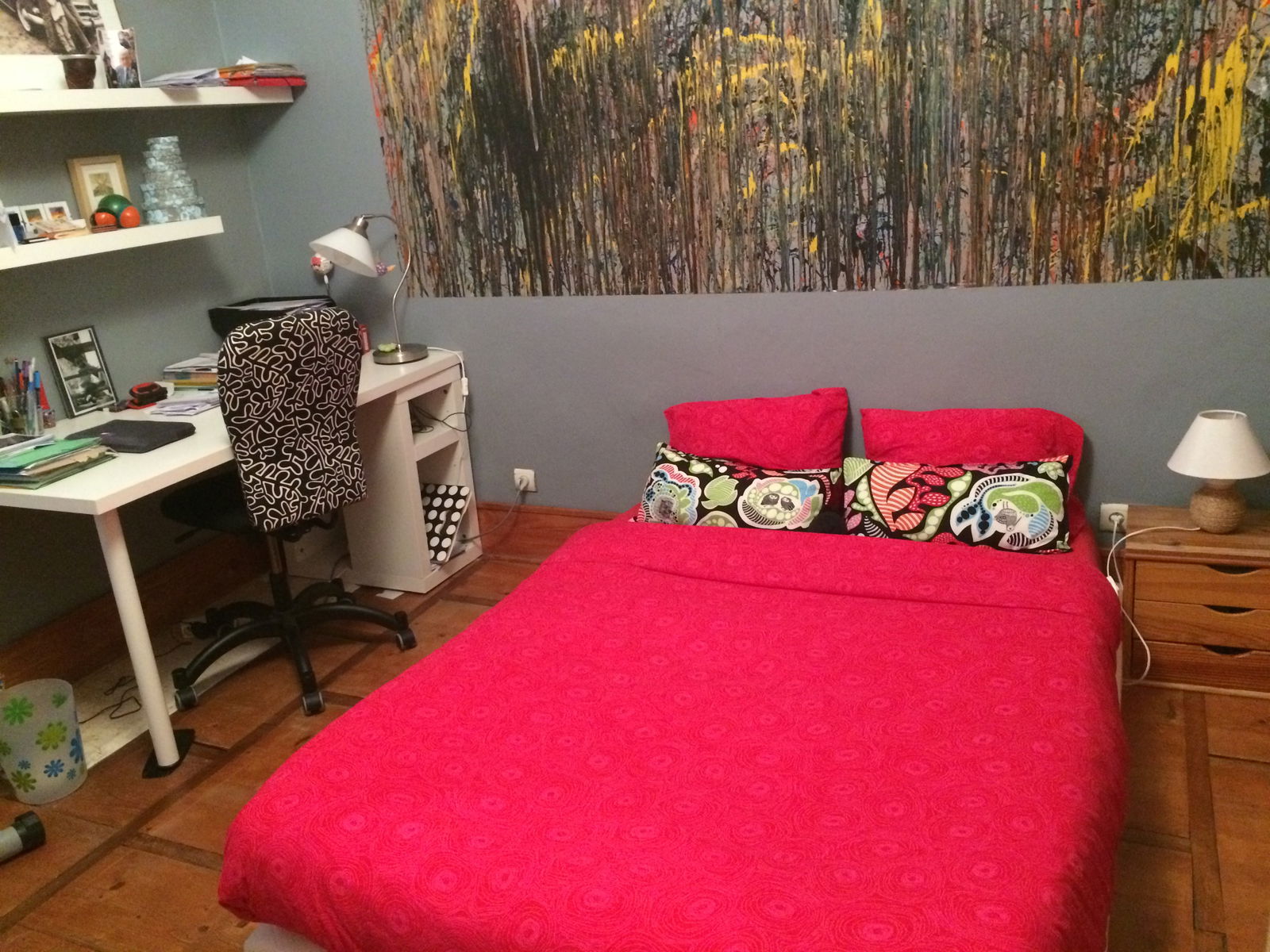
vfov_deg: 48.2
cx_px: 635
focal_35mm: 29
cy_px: 476
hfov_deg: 61.7
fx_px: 1064
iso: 500
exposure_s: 1/17
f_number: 2.2
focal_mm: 4.15
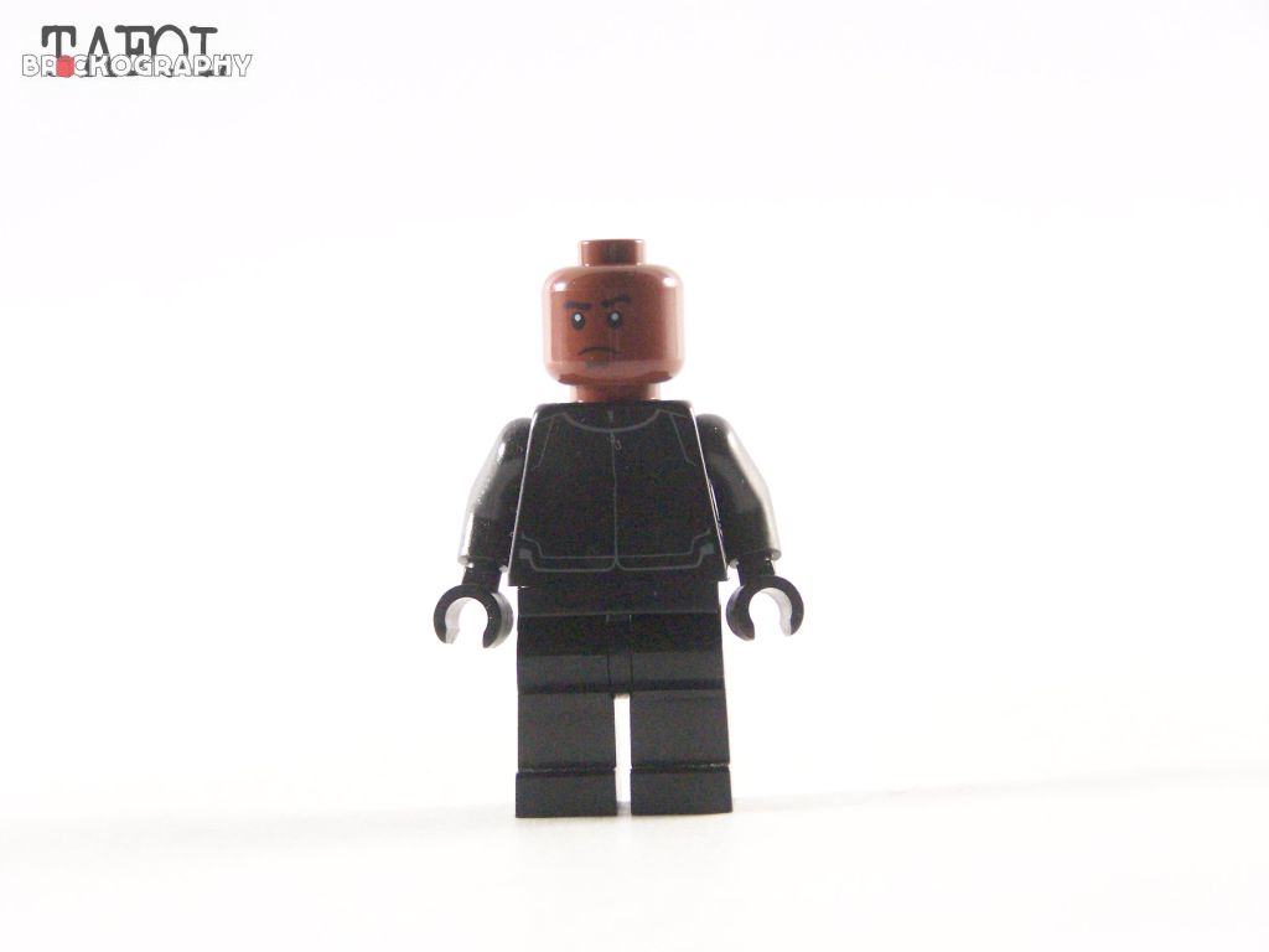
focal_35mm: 105
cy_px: 476
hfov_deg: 18.7
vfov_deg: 14.1
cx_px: 634
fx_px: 3849
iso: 400
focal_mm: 17.5
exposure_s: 1/45
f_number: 3.2
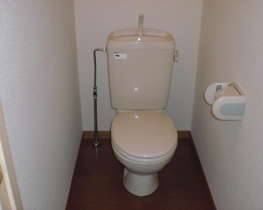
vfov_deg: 37.4
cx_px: 130
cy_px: 104
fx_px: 312
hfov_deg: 45.8
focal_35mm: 40
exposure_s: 1/60
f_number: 3.1
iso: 200
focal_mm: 6.3
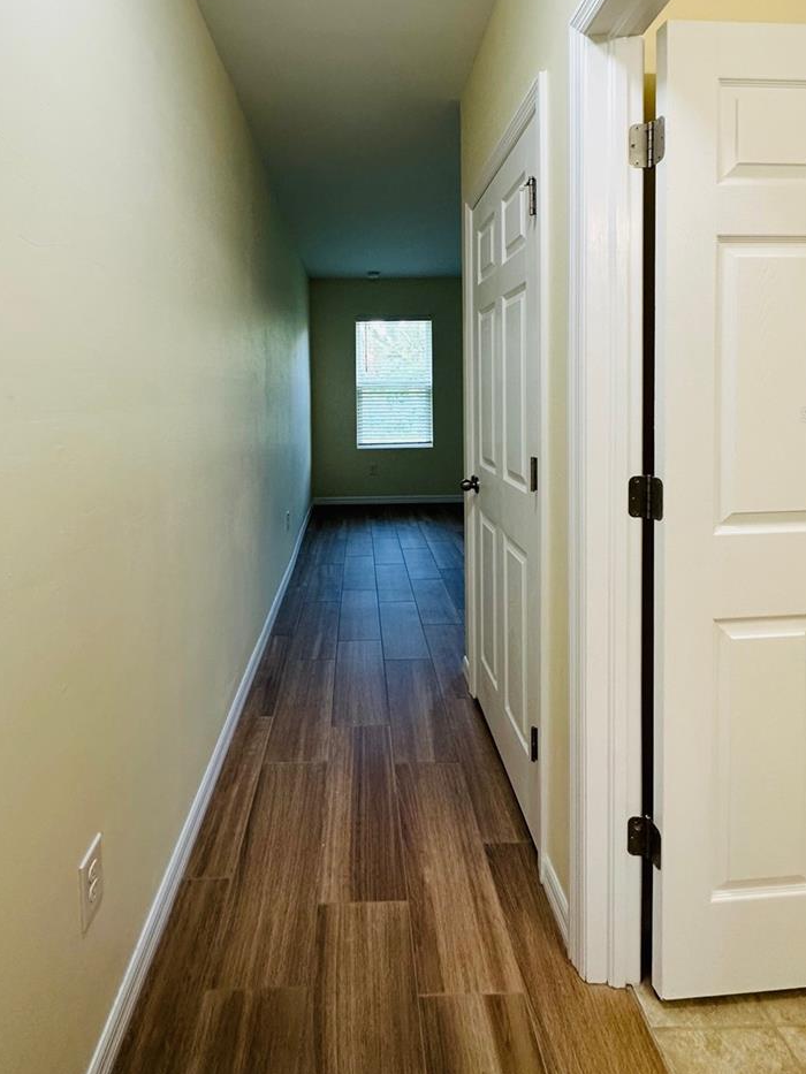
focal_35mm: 18
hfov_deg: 71.4
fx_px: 559
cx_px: 365
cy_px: 414
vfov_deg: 86.3
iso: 160
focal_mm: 2.22
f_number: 2.2
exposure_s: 1/120
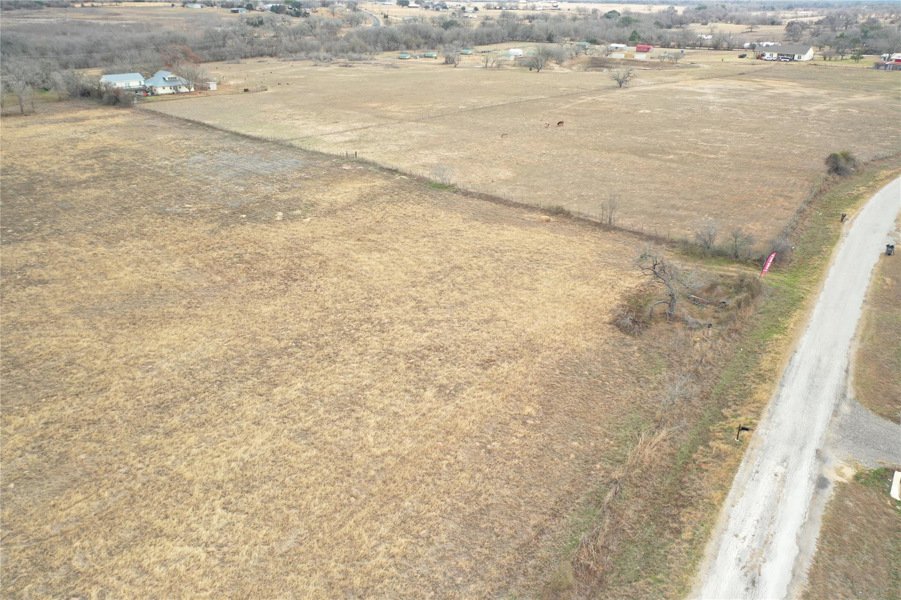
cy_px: 300
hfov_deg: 65.5
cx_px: 450
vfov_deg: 46.4
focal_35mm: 28
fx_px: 701
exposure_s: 1/30
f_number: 2.8
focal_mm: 10.26
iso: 120
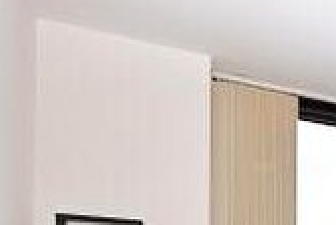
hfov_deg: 20.3
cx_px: 636
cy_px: 350
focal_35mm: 62
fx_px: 579
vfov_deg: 18.9
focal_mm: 10
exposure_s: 1/125
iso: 400
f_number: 9
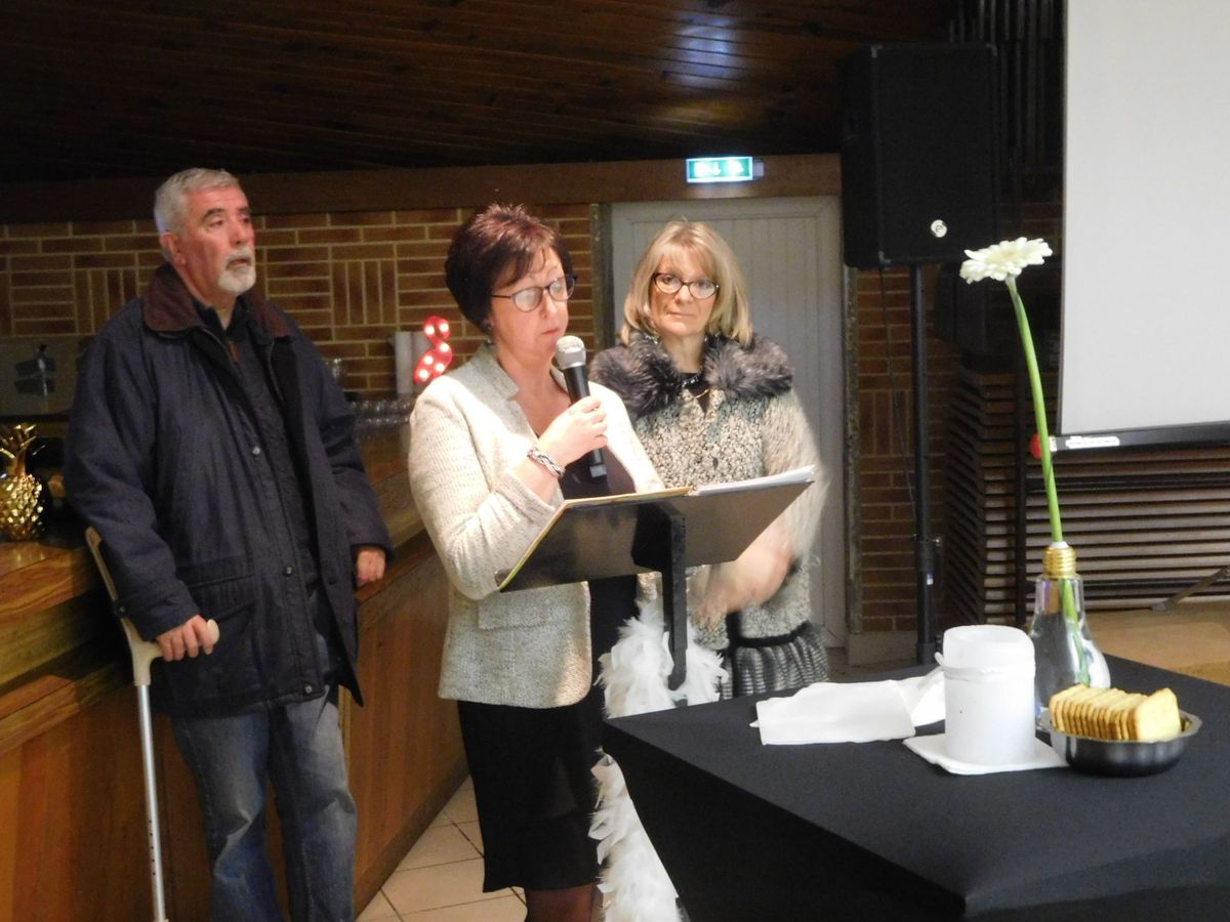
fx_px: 1599
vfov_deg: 32.2
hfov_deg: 42.1
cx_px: 615
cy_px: 461
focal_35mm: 45
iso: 800
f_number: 4
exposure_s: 1/5
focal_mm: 8
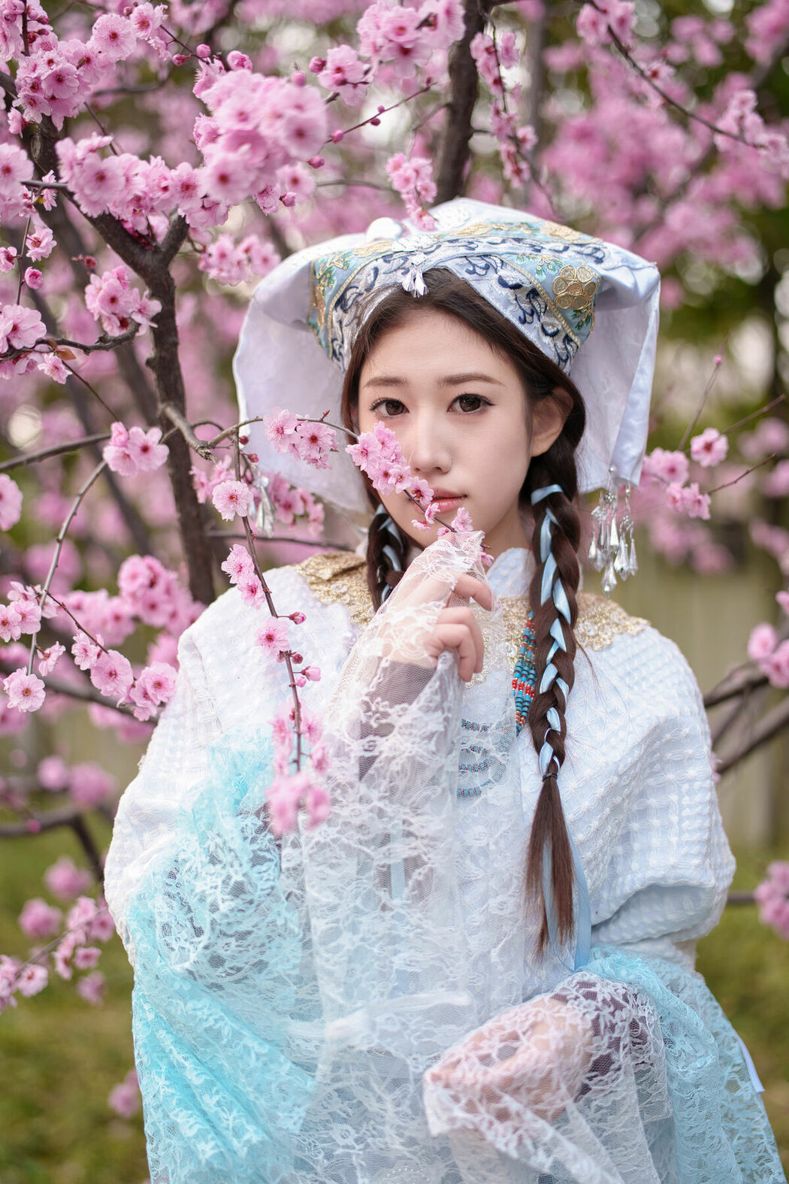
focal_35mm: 50
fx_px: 1644
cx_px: 394
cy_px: 592
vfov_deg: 39.6
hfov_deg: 27.0
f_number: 1.6
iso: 100
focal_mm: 50
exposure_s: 1/320
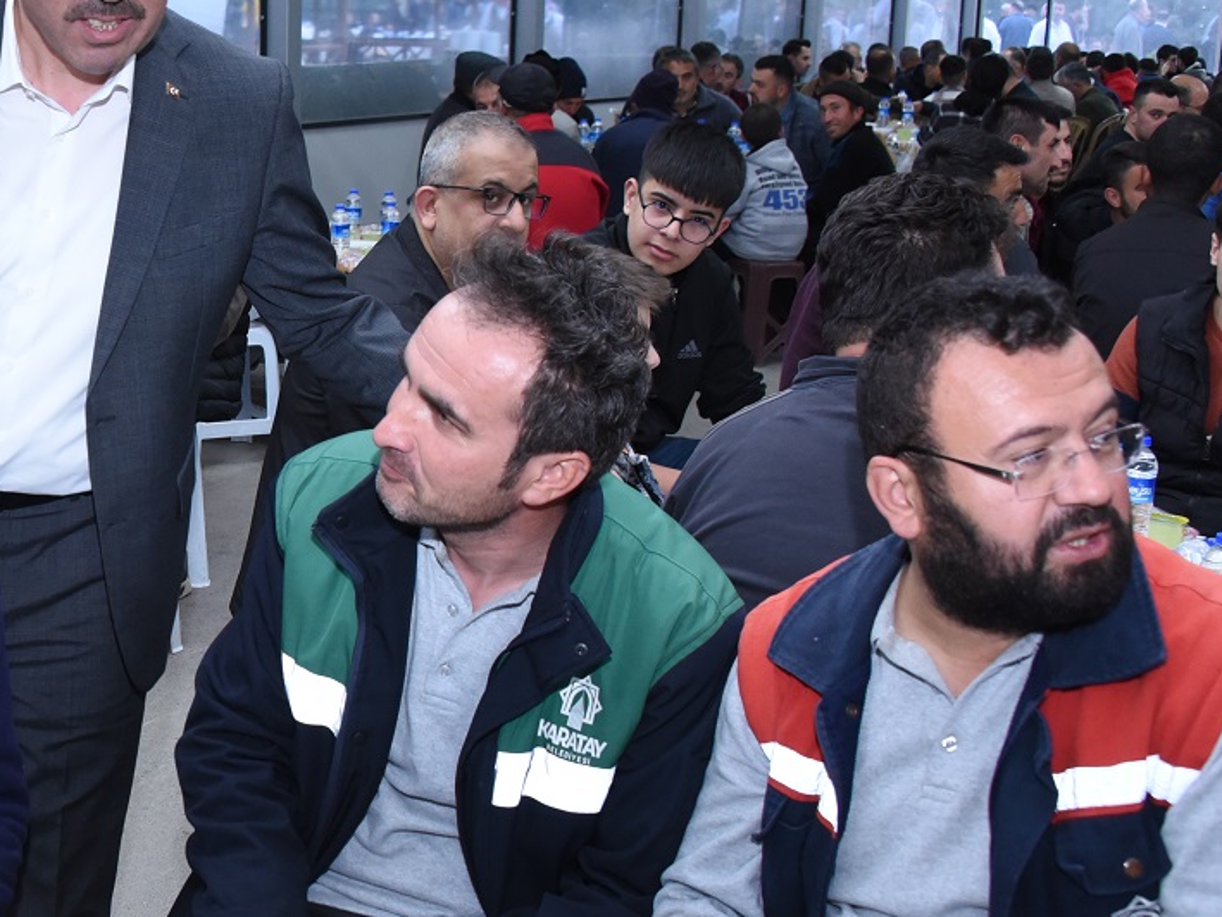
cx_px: 69
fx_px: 2013
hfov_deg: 31.8
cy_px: 497
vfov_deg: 25.7
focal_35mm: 57
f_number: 6.3
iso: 2500
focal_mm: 28
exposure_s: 1/80
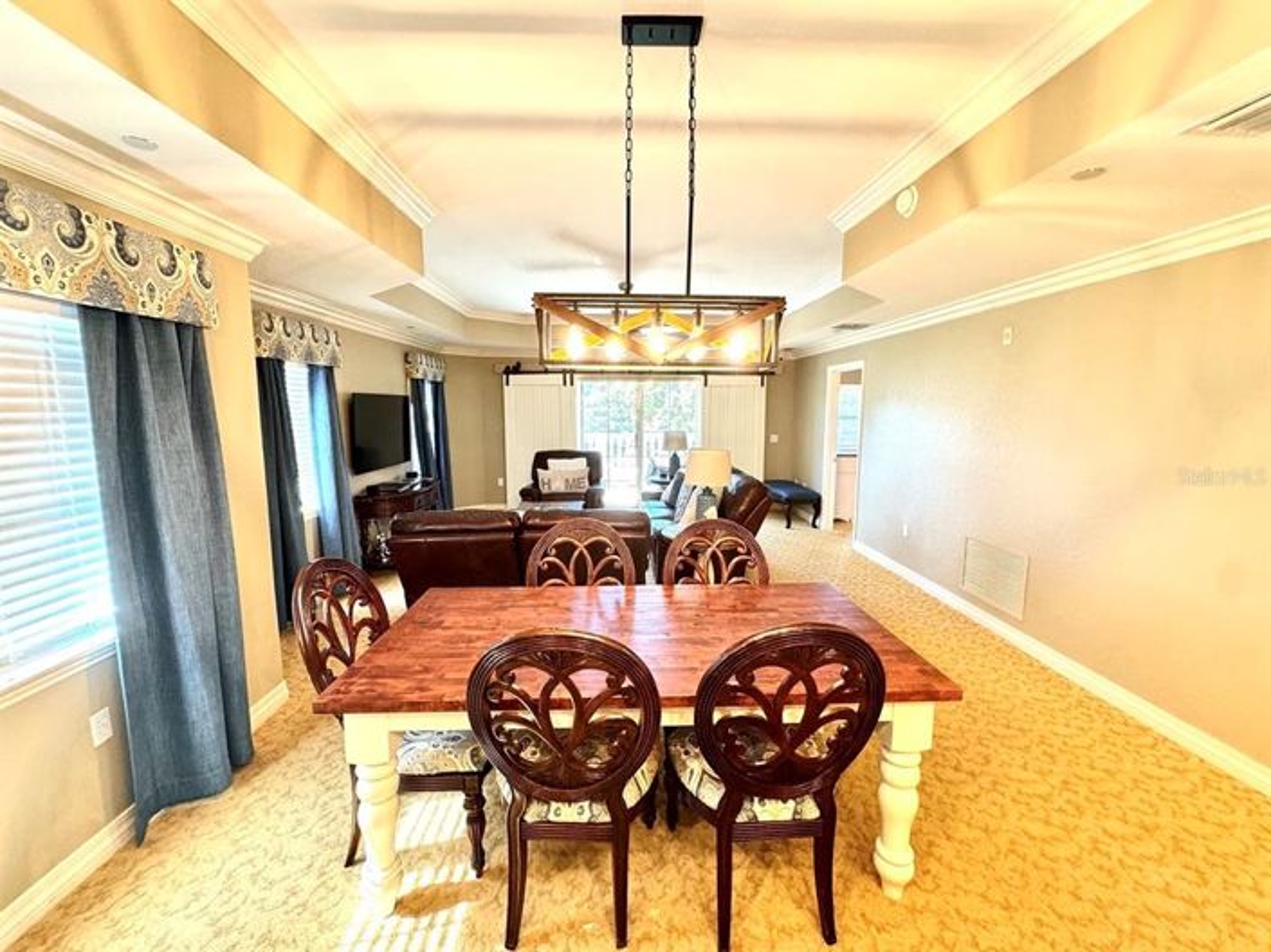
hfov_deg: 102.1
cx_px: 636
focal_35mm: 14
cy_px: 476
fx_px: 514
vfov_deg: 85.6
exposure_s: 1/60
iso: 400
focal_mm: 2.22
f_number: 2.2
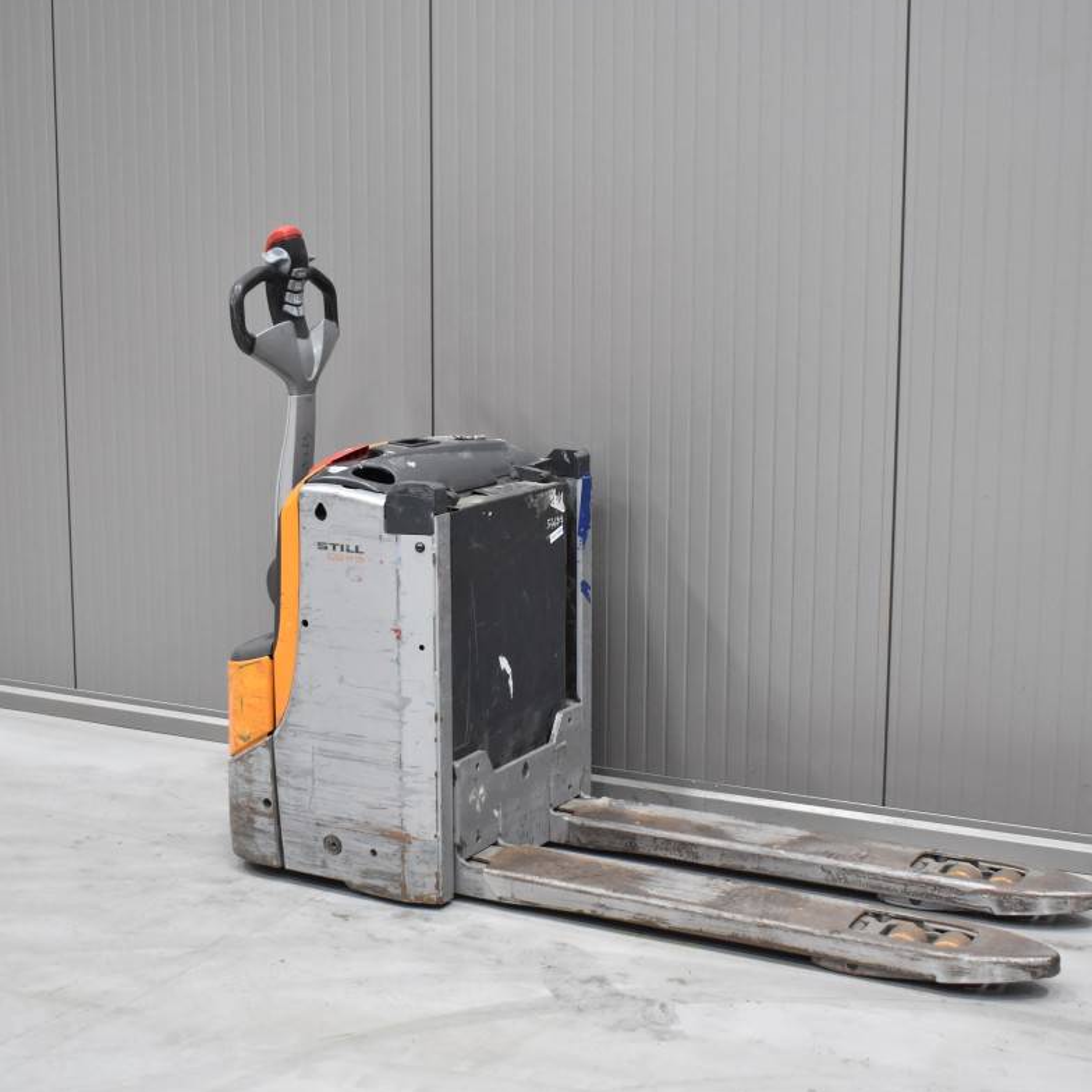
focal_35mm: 53
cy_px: 542
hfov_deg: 32.4
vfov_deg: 32.4
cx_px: 546
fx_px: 1879
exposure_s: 1/60
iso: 1600
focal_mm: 27
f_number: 4.5
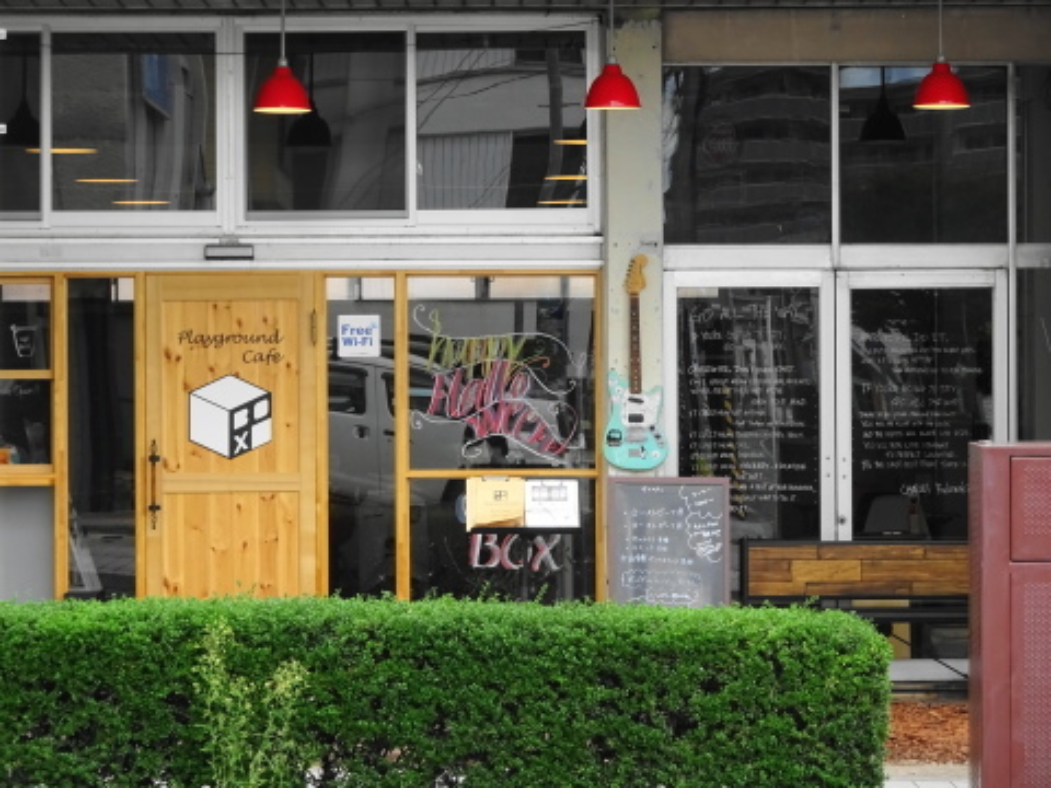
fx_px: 4676
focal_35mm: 154
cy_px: 394
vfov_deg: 9.6
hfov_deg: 12.8
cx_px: 526
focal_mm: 26.39
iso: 250
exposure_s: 1/160
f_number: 5.6
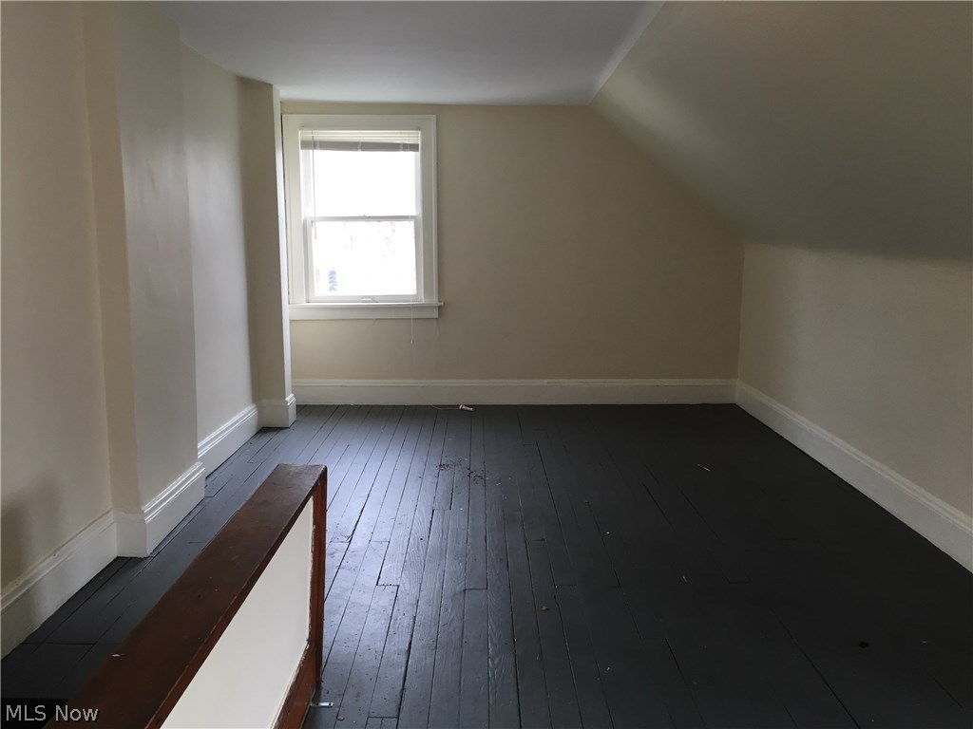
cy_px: 364
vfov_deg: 48.2
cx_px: 486
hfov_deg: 61.7
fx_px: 815
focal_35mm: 29
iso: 32
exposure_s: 1/40
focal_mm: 4.15
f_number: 2.2
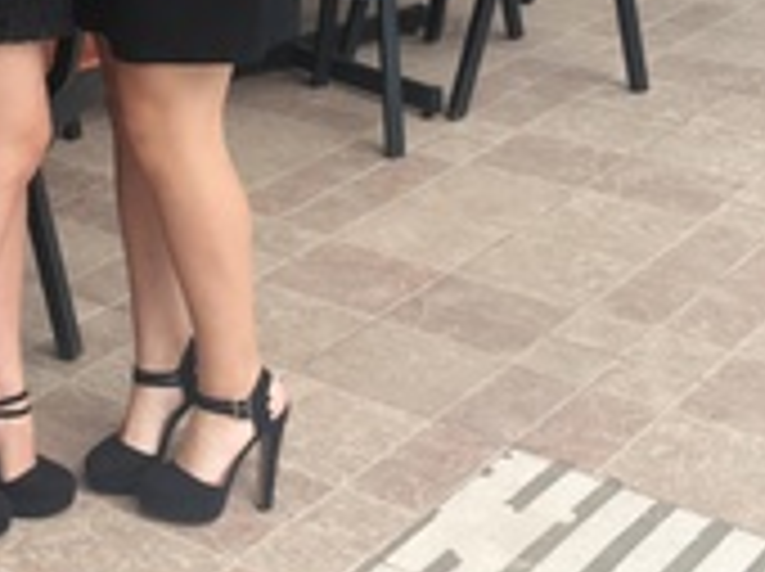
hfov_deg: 23.1
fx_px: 1810
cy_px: 0
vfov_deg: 17.5
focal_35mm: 82
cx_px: 50
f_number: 2.2
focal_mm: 4.15
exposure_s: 1/120
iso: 40
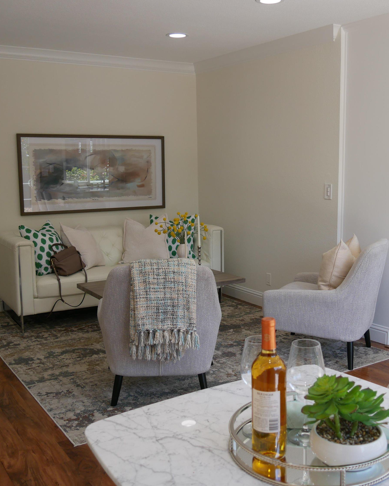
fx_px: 576
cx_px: 215
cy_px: 248
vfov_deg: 45.8
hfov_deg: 37.3
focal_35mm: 40
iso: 200
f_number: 3.6
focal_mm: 15
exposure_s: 1/100
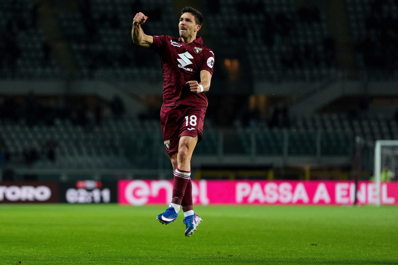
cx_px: 199
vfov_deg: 6.9
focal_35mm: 200
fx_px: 2211
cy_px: 132
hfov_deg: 10.3
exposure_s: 1/1600
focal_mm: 200
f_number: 2.8
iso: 2000
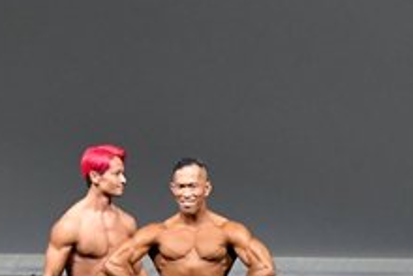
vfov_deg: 2.9
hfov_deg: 4.3
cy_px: 342
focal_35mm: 475
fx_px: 5453
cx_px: 251
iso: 5000
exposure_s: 1/400
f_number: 5.6
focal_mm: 90
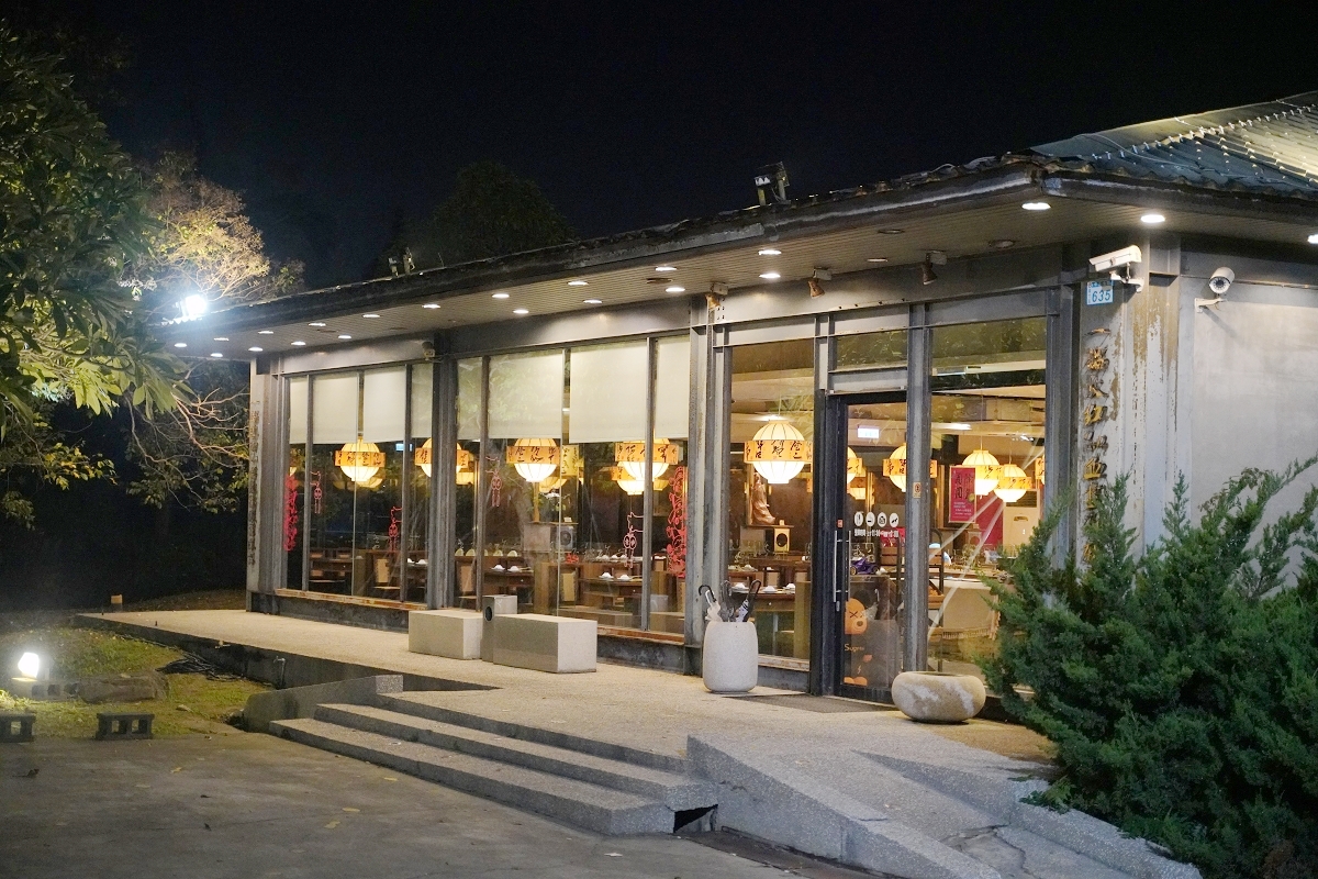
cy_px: 440
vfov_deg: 23.4
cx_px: 659
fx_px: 2123
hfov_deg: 34.5
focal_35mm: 58
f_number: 2.8
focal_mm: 58
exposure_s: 1/160
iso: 10000
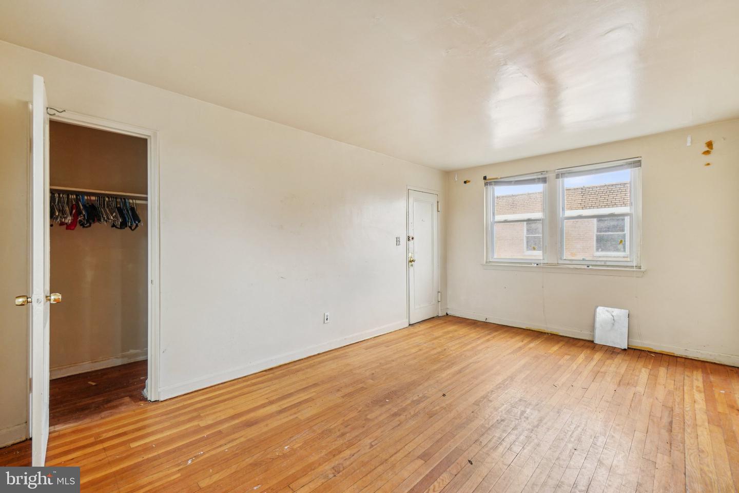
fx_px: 308
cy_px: 246
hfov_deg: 100.4
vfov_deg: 77.3
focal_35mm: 15
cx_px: 370
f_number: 7.1
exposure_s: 1/5
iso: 100
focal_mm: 10
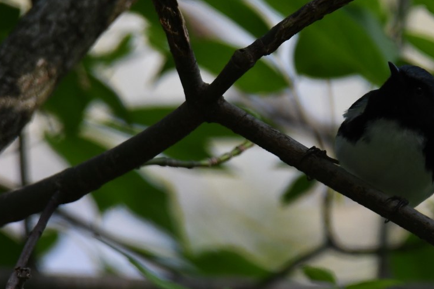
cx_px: 345
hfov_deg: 1.1
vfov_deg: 0.7
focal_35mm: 1964
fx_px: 23680
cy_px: 131
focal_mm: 600
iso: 1250
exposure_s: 1/1000
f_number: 6.3
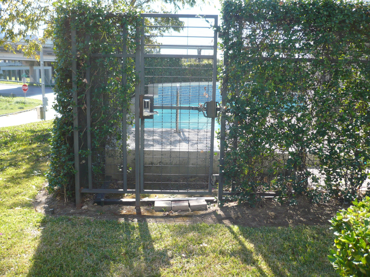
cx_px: 185
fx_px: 374
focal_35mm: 35
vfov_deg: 40.7
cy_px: 138
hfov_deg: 52.6
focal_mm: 5.8
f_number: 2.8
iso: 100
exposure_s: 1/320
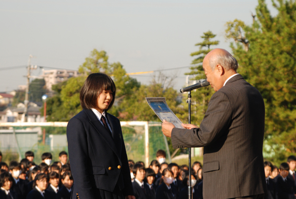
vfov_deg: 9.2
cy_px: 100
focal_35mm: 150
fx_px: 1235
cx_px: 148
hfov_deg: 13.7
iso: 400
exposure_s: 1/800
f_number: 5.6
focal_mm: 100
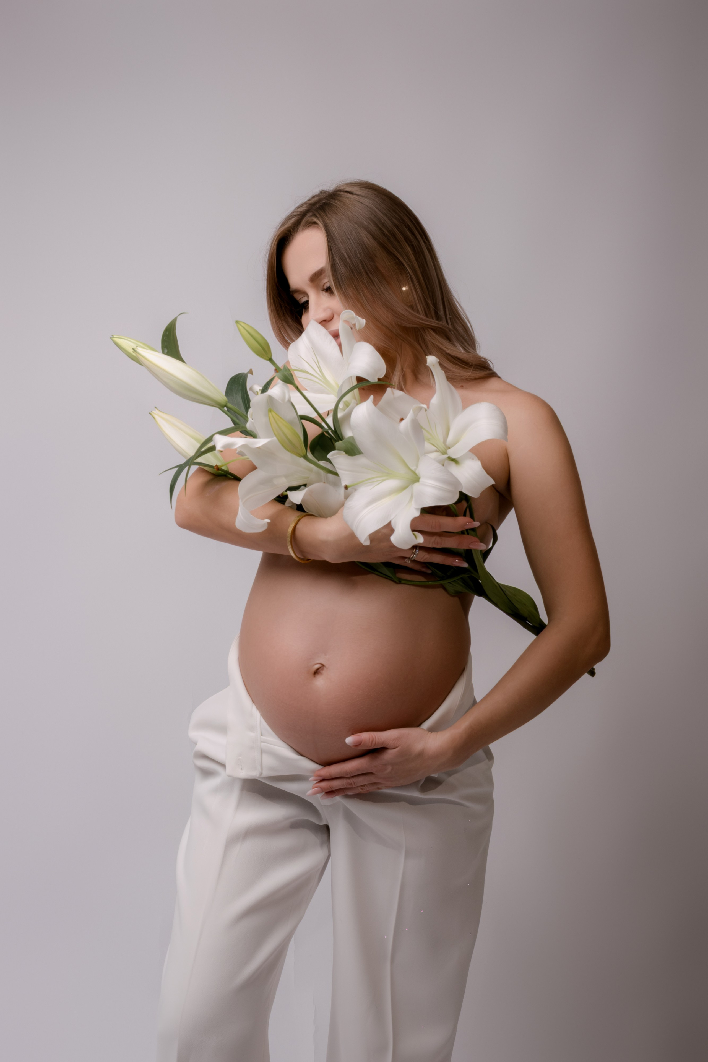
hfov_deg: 29.9
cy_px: 531
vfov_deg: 43.6
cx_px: 354
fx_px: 1327
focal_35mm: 45
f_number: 14
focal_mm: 30
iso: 1250
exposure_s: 1/200
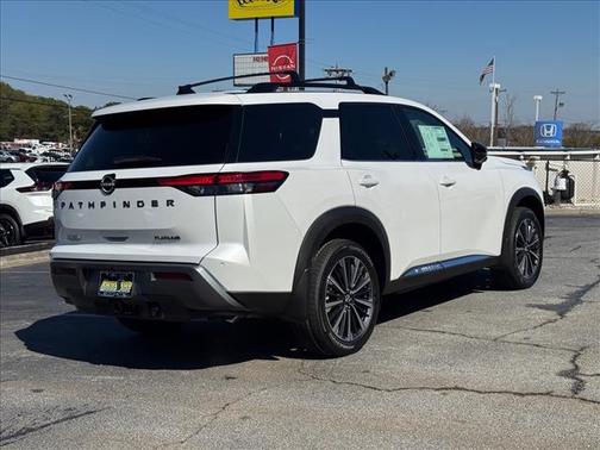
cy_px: 225
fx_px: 832
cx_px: 300
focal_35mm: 48
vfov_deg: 30.3
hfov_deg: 39.7
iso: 64
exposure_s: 1/10526
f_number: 1.78
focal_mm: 6.76
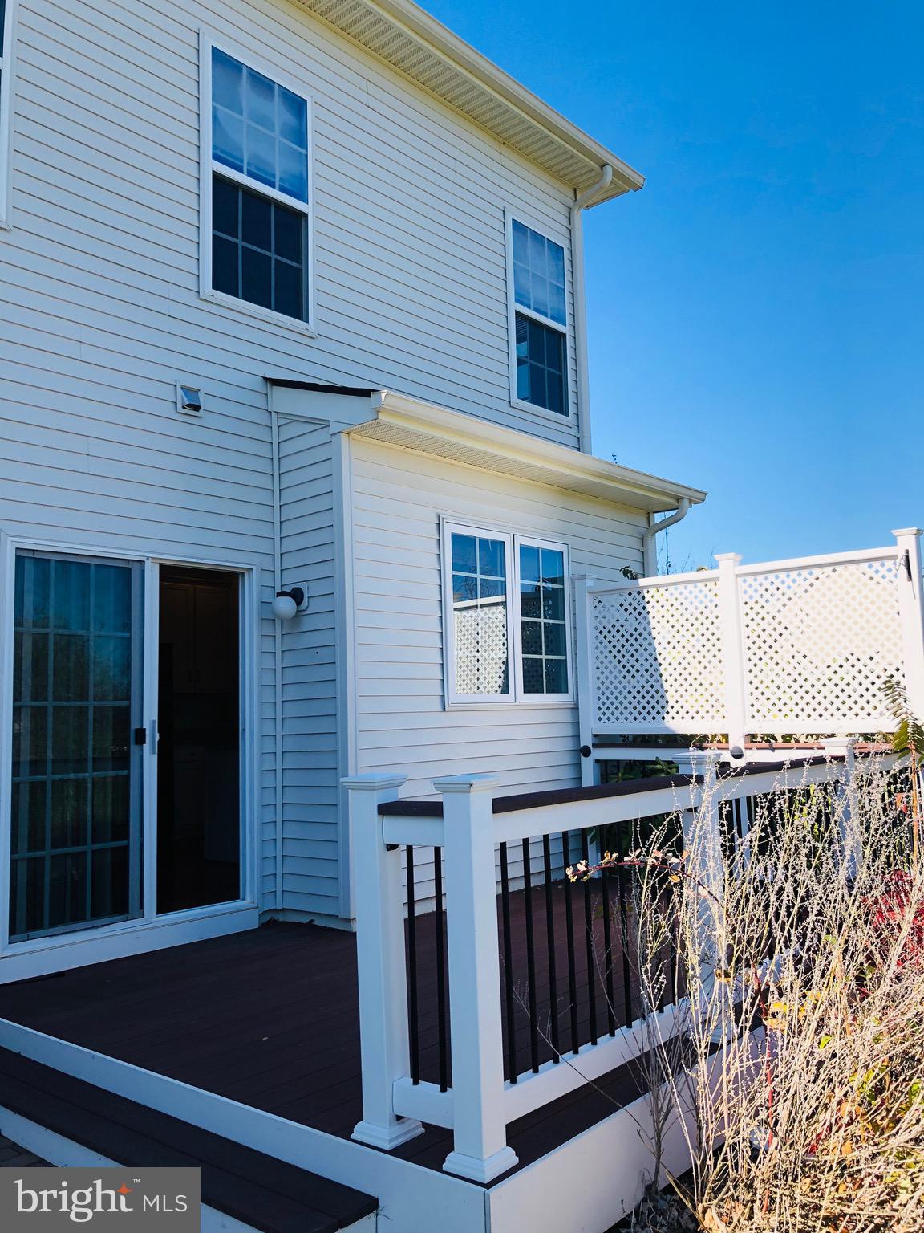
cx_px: 462
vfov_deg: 63.4
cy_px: 616
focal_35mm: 28
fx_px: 997
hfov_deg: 49.7
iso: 20
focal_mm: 3.99
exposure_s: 1/1143
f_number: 1.8
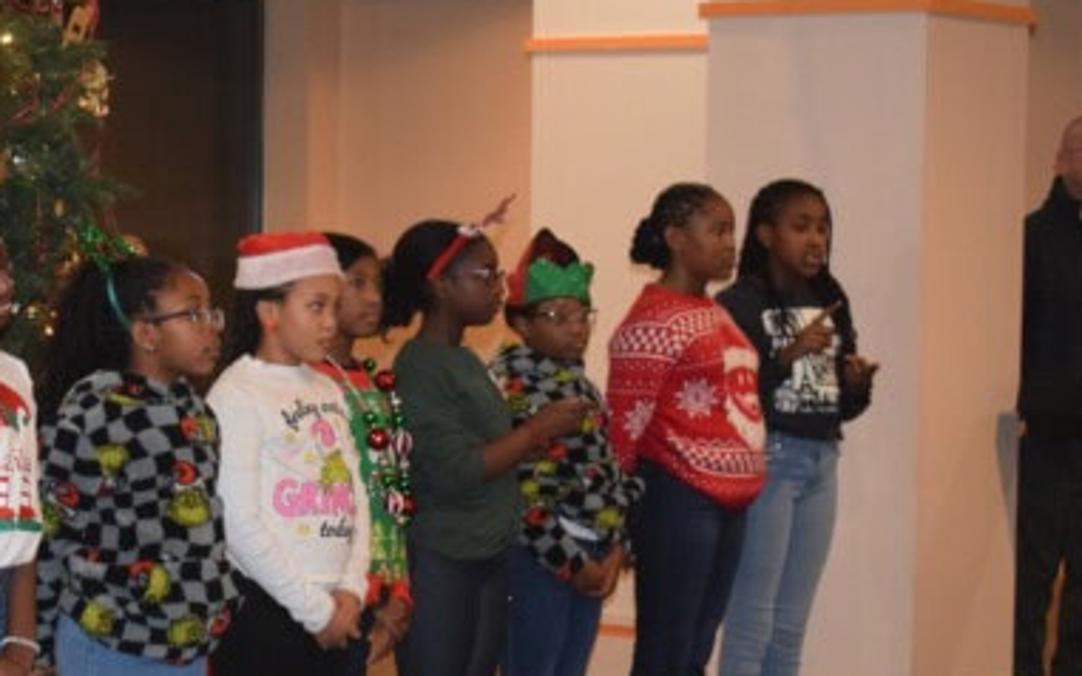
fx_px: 2978
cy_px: 415
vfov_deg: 12.9
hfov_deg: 20.5
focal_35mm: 101
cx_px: 338
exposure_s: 1/60
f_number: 5
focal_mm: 42
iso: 3200
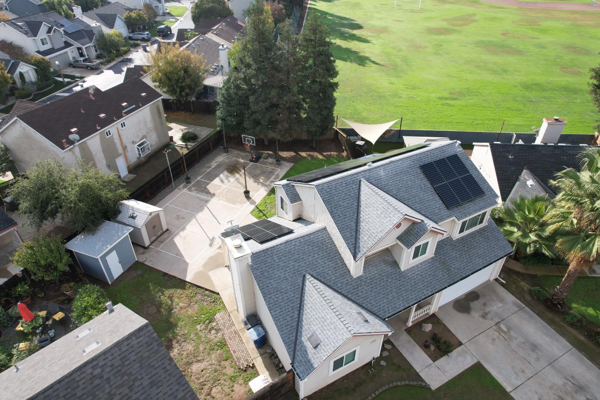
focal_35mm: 22
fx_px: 367
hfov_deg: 78.6
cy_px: 200
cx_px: 300
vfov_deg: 57.2
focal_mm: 8.38
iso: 120
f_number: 2.8
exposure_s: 1/1000
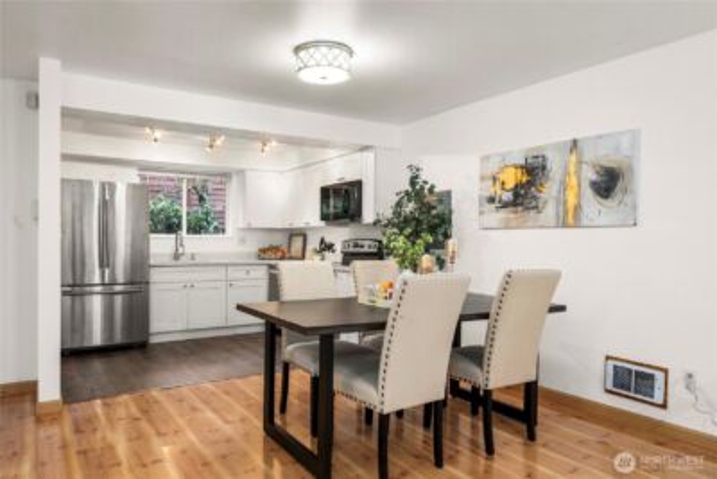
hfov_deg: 73.7
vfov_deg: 53.2
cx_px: 358
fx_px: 478
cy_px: 240
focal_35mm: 24
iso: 1000
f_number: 8
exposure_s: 1/60
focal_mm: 24
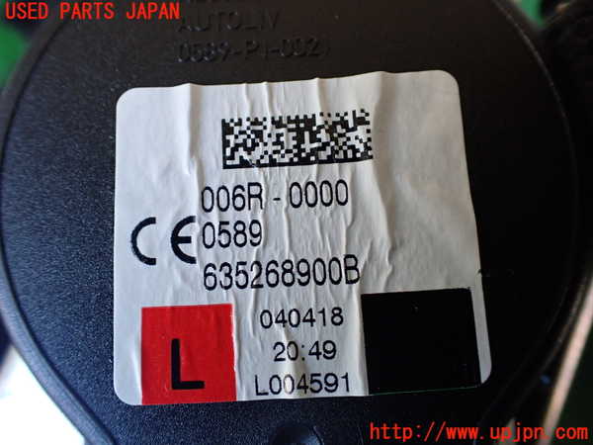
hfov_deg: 60.0
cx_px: 296
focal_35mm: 30
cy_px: 222
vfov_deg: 46.8
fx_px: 514
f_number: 2.3
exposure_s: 1/125
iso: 400
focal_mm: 5.4
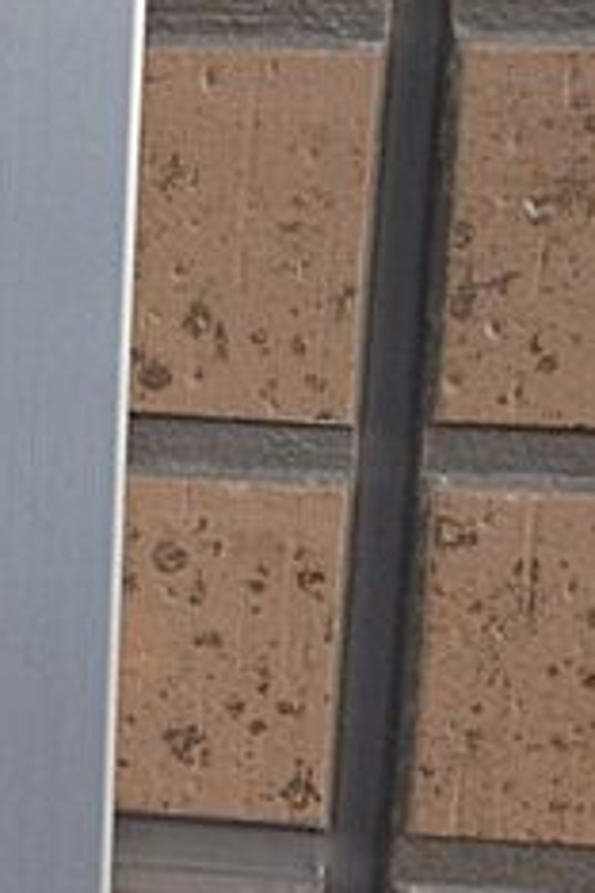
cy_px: 160
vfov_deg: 21.4
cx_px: -530
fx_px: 2330
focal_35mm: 94
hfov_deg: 13.0
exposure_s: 1/60
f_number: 2.4
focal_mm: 4.12
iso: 50
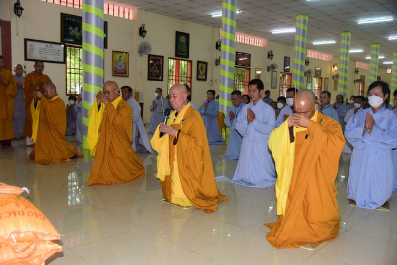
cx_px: 198
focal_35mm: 31
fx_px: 342
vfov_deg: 42.4
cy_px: 132
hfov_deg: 60.3
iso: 500
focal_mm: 31
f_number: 4
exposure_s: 1/60
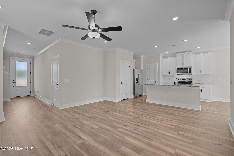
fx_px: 104
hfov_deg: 96.7
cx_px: 117
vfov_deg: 73.7
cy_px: 78
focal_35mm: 16
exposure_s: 1/13
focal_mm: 16
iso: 320
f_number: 4
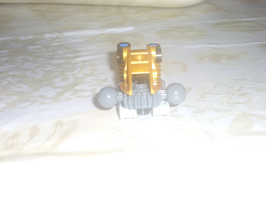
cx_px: 133
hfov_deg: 24.7
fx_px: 607
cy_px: 100
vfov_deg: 18.7
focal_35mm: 79
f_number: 4.1
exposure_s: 1/60
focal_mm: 12.8
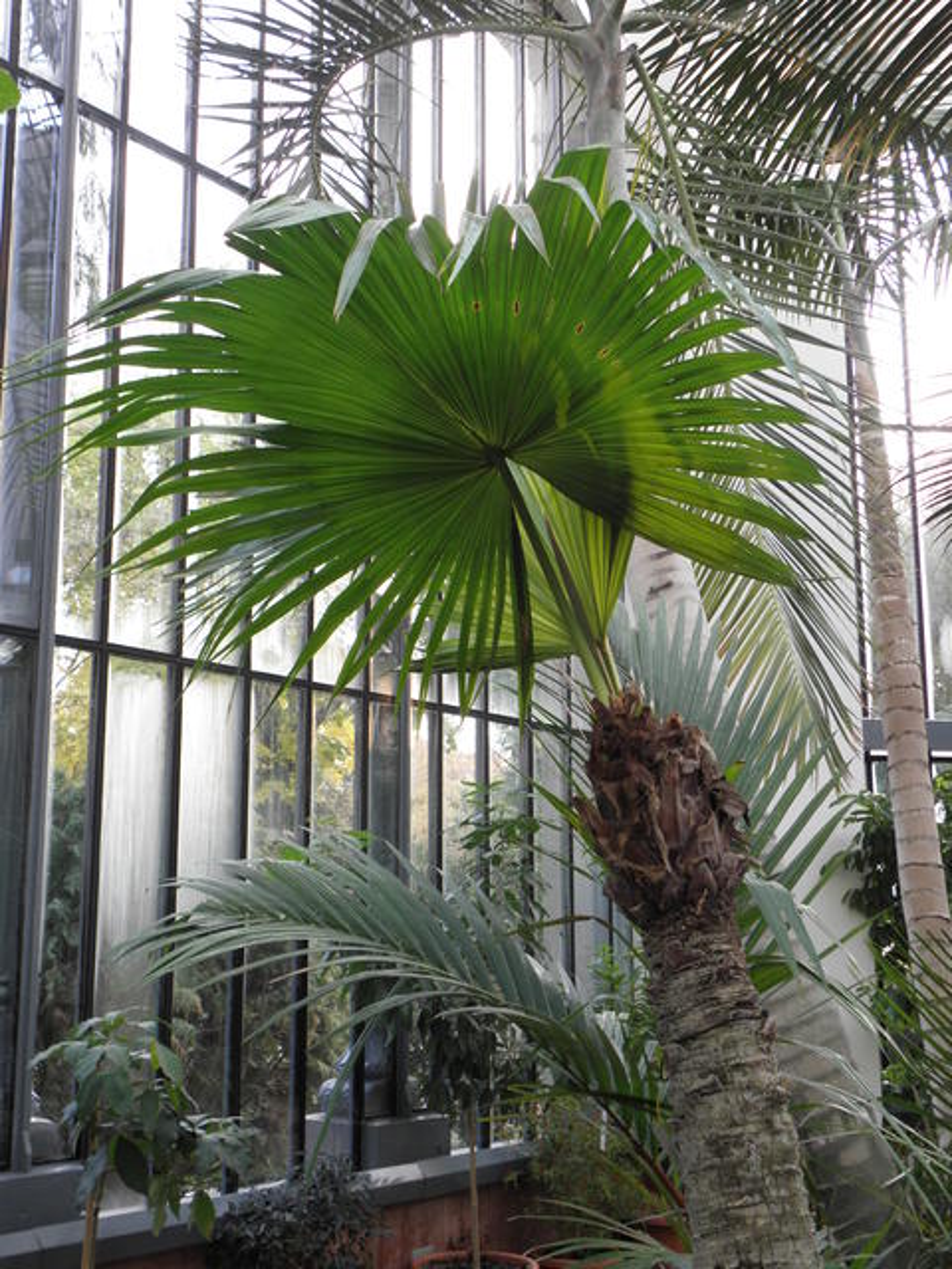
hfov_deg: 32.9
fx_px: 1613
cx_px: 476
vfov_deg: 42.9
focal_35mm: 44
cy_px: 634
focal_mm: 7.87
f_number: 3.3
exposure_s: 1/20
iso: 125
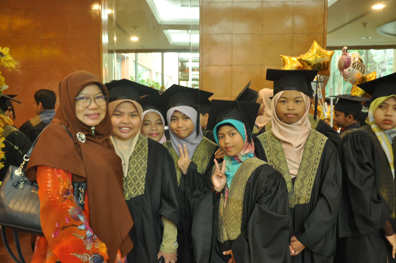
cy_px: 132
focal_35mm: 42
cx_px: 198
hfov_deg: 46.4
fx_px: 461
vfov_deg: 31.8
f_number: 4
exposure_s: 1/20
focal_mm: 28
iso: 1000
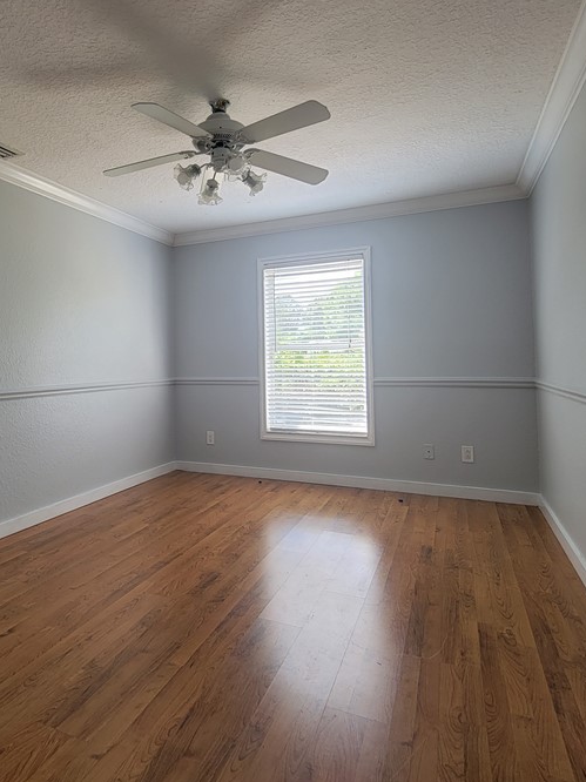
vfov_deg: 81.5
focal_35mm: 20
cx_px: 206
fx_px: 452
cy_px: 346
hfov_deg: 64.6
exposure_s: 1/59
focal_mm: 2.2
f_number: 2.2
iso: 80
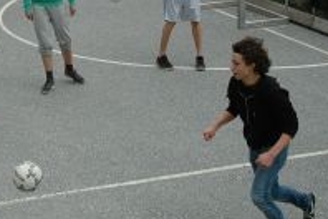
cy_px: 10
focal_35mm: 129
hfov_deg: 15.7
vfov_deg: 10.5
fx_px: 1179
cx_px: 35
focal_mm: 31
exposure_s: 1/1000
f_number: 4.2
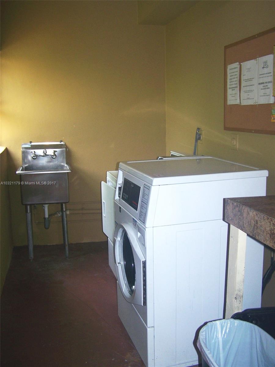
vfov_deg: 49.0
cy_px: 184
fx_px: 403
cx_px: 138
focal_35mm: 38
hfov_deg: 37.7
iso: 80
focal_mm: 6.3
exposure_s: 1/60
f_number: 2.8
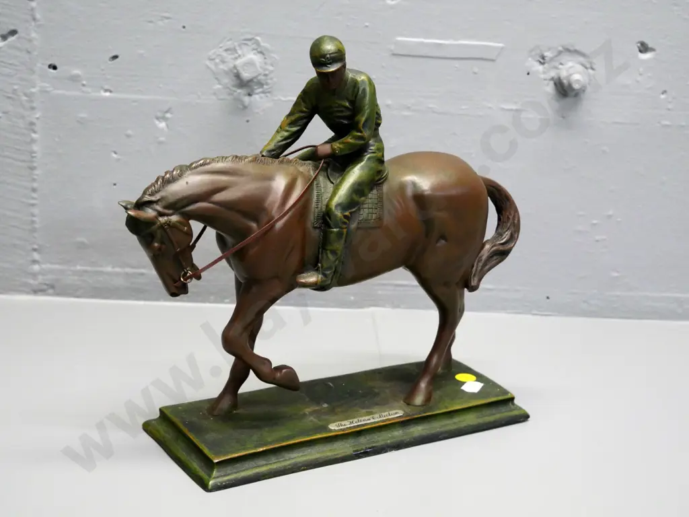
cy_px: 258
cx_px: 344
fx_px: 1274
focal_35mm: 64
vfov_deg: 22.9
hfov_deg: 30.3
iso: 3200
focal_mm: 32
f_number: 5
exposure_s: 1/125
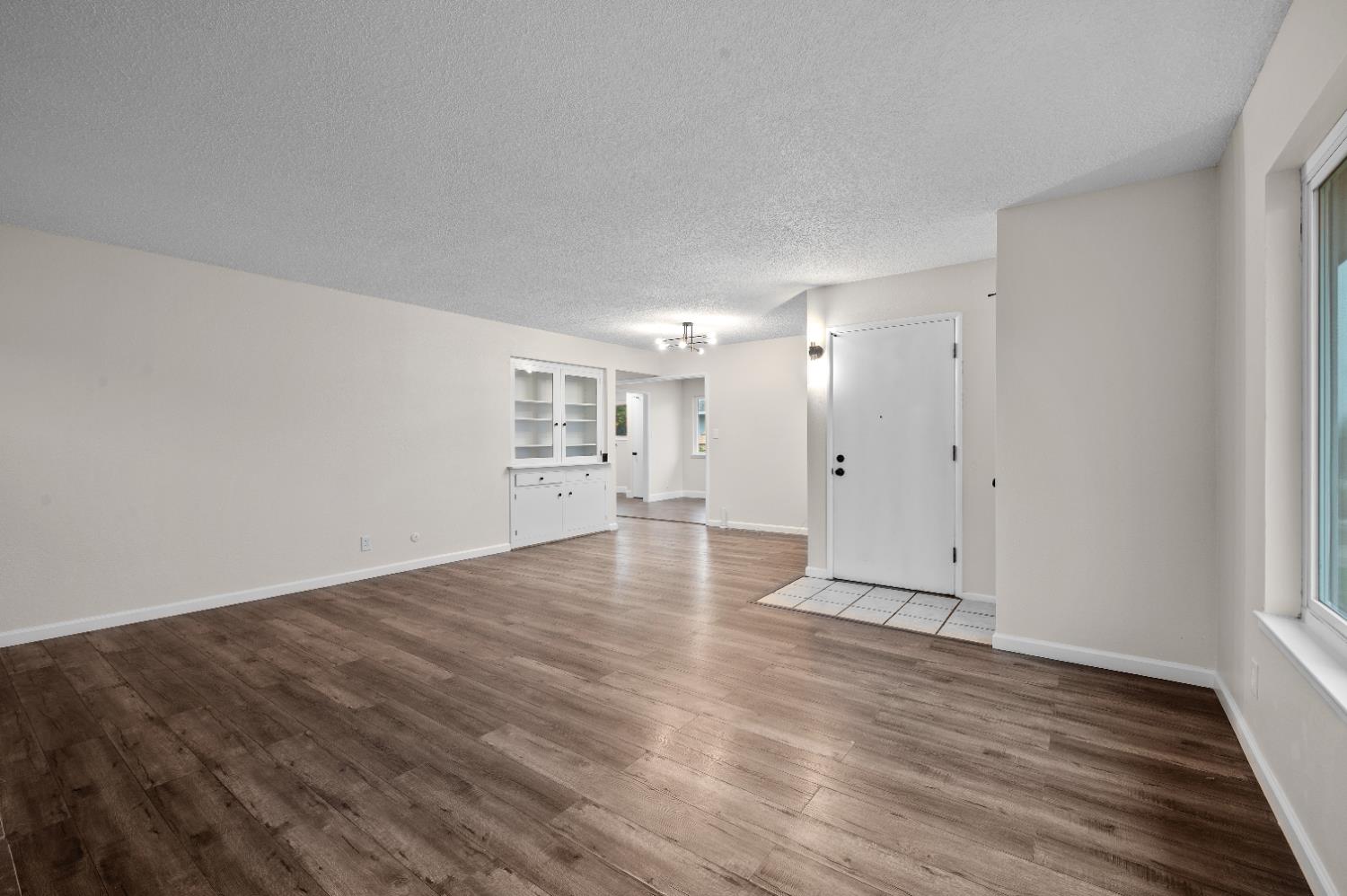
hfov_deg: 100.4
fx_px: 561
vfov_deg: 77.2
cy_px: 448
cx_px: 674
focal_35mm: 15
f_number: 9
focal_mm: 15
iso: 250
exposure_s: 1/2
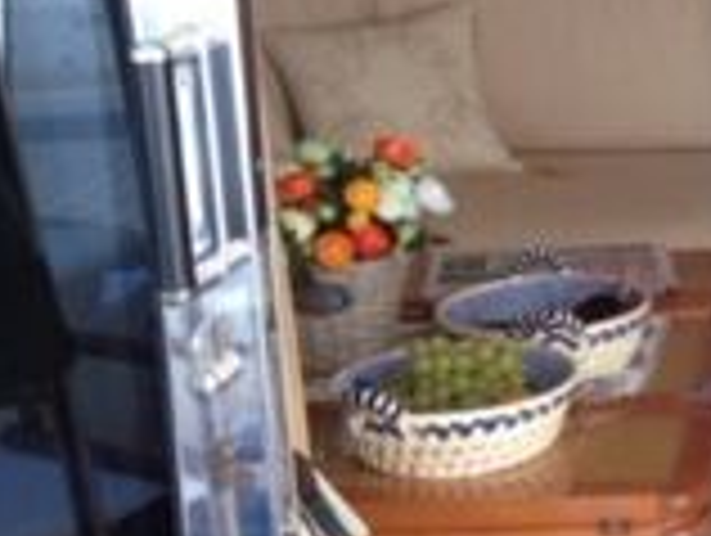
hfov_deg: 17.0
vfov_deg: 14.0
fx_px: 2181
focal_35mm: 106
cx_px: 1026
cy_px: 140
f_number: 2.4
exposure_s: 1/120
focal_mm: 4.28
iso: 100
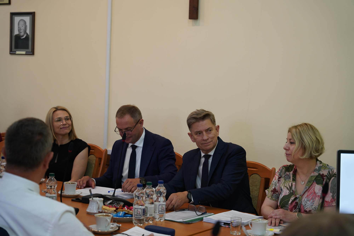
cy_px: 118
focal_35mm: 70
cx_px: 177
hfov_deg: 28.8
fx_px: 688
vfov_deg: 19.5
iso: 800
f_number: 3.2
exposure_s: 1/125
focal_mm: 70
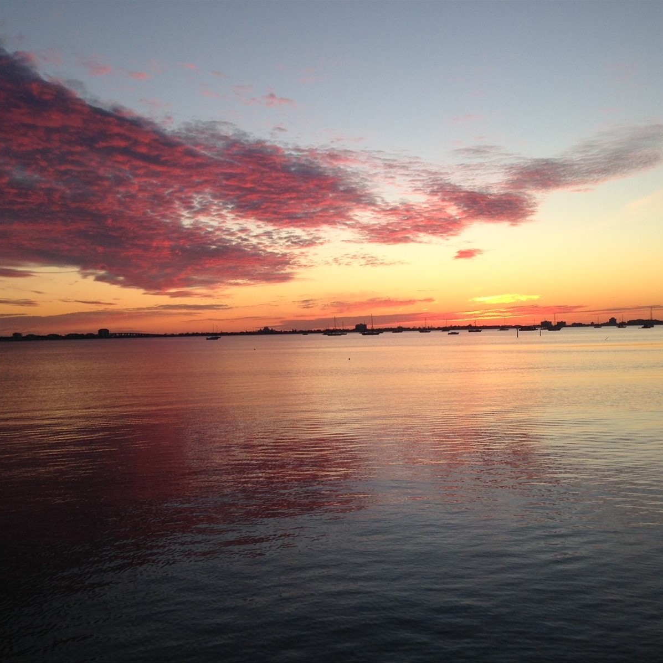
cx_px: 306
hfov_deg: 42.8
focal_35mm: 39
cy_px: 332
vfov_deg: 42.8
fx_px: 845
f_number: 2.4
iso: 50
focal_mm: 4.12
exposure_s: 1/154
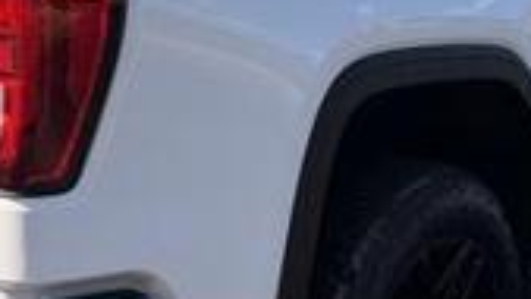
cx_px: 229
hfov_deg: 27.2
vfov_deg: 15.5
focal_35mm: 78
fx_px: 1098
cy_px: 129
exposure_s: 1/4405
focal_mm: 6.76
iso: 80
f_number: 1.78
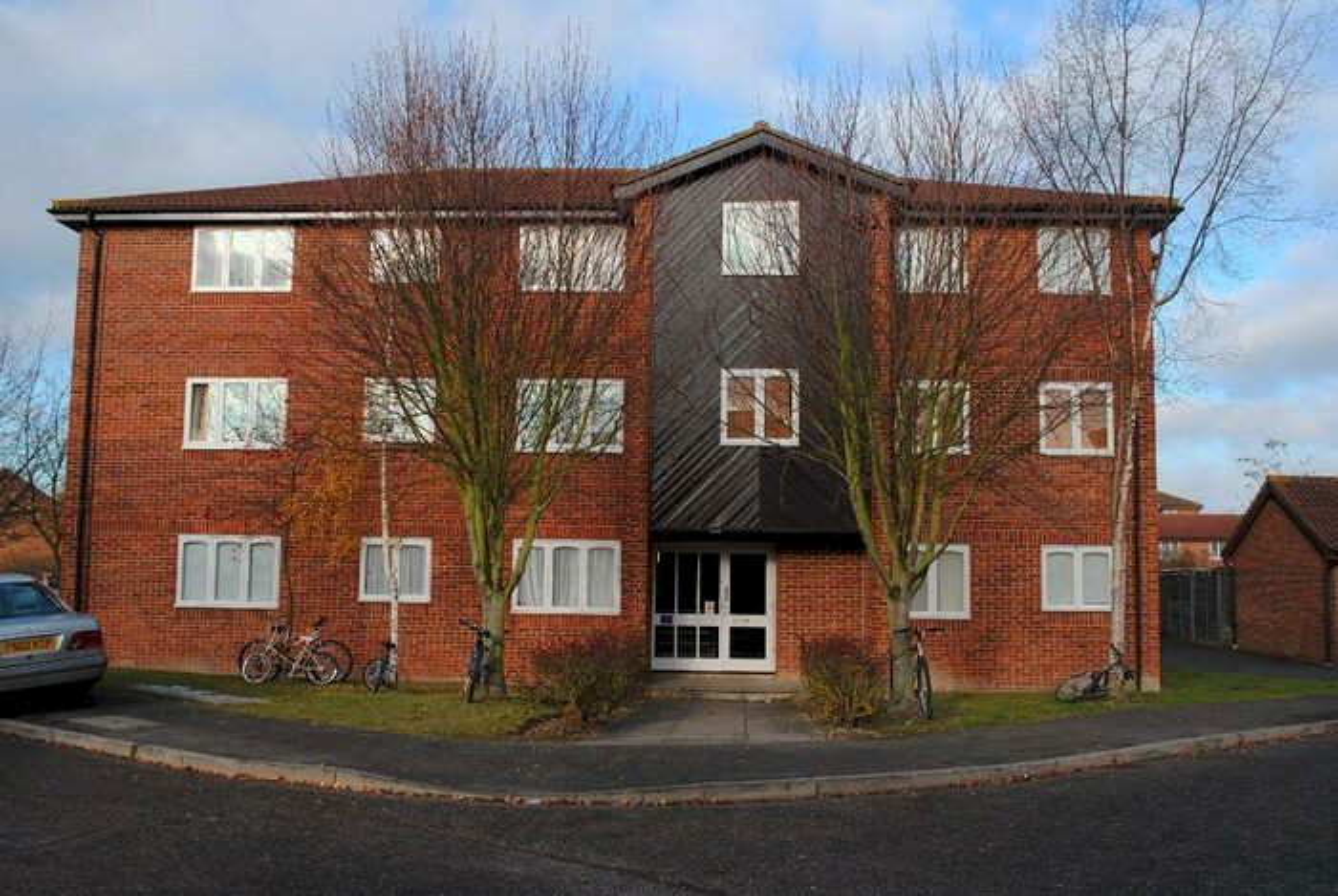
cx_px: 669
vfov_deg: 40.1
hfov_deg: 57.2
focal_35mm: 33
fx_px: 1228
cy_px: 448
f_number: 6.3
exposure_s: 1/160
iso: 100
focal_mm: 22
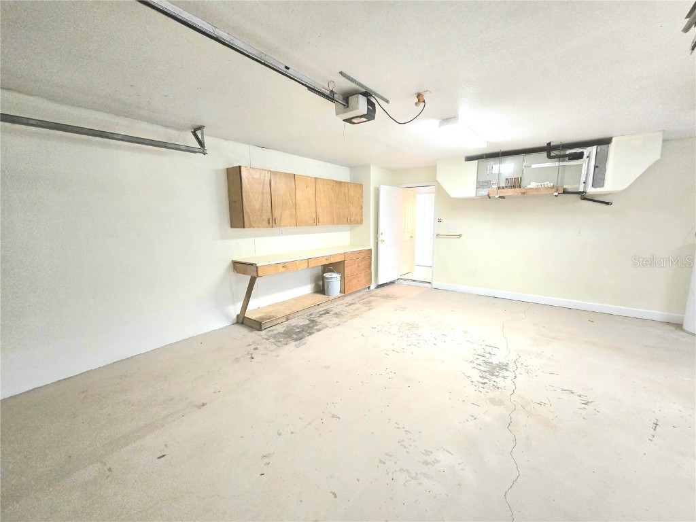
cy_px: 261
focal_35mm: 13
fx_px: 261
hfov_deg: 106.2
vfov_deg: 89.9
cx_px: 348
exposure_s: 1/60.2
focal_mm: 2.2
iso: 640
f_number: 2.2
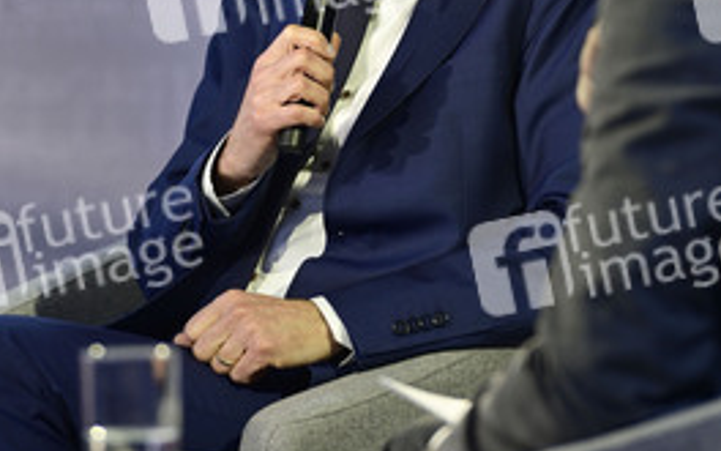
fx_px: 6072
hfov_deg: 6.8
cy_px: 115
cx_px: 360
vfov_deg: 4.2
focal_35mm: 309
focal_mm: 200
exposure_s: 1/320
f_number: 4.5
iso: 200
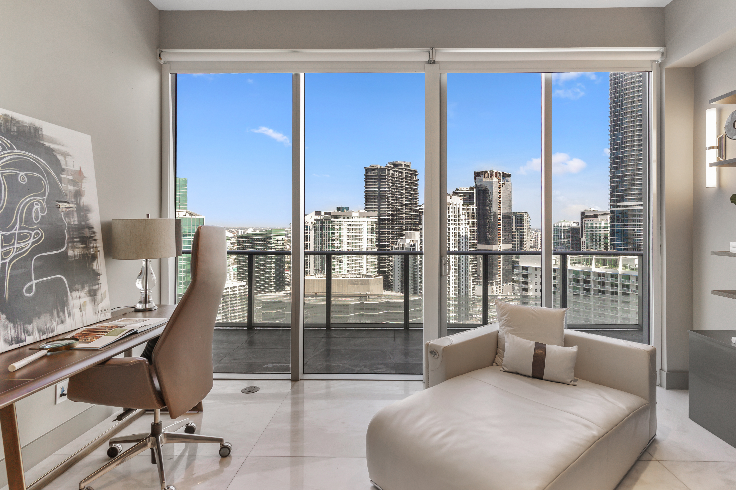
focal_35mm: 18
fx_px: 368
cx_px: 368
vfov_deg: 67.4
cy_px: 245
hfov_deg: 90.0
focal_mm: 18
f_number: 7.1
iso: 320
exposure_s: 1/320
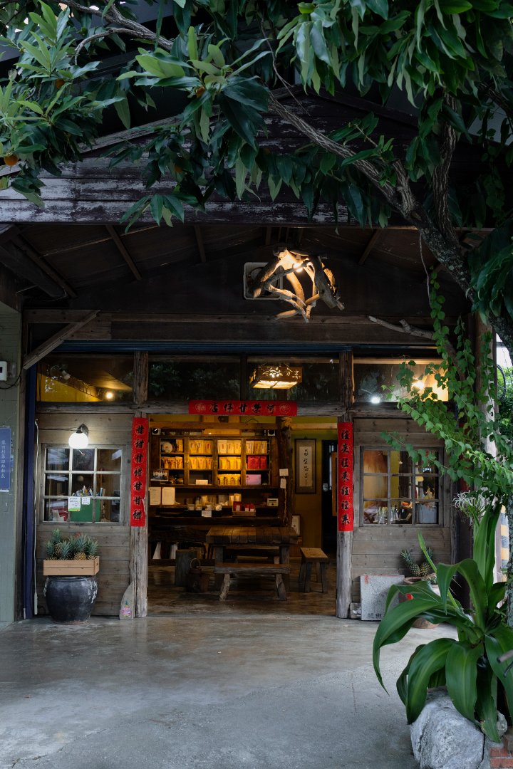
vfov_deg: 53.1
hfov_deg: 36.9
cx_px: 256
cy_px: 384
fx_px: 769
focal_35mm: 36
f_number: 4.5
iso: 640
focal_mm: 24
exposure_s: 1/80
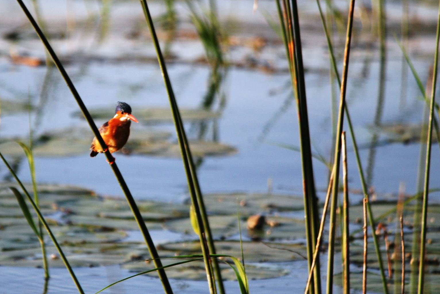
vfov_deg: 1.8
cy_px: 144
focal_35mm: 785
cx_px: 212
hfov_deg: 2.6
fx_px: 9604
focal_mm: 500
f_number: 6.3
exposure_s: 1/400
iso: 400
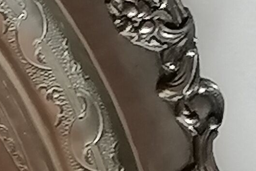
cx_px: -563
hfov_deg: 4.6
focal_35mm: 423
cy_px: 350
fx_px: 3008
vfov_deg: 3.2
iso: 100
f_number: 1.8
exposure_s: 1/60
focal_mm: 4.75
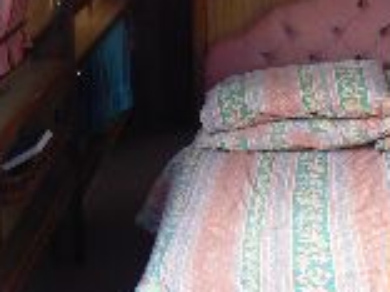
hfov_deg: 23.5
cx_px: 145
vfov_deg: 17.7
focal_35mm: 83
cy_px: 87
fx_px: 935
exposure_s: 1/40
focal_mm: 6
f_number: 2.8
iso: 80
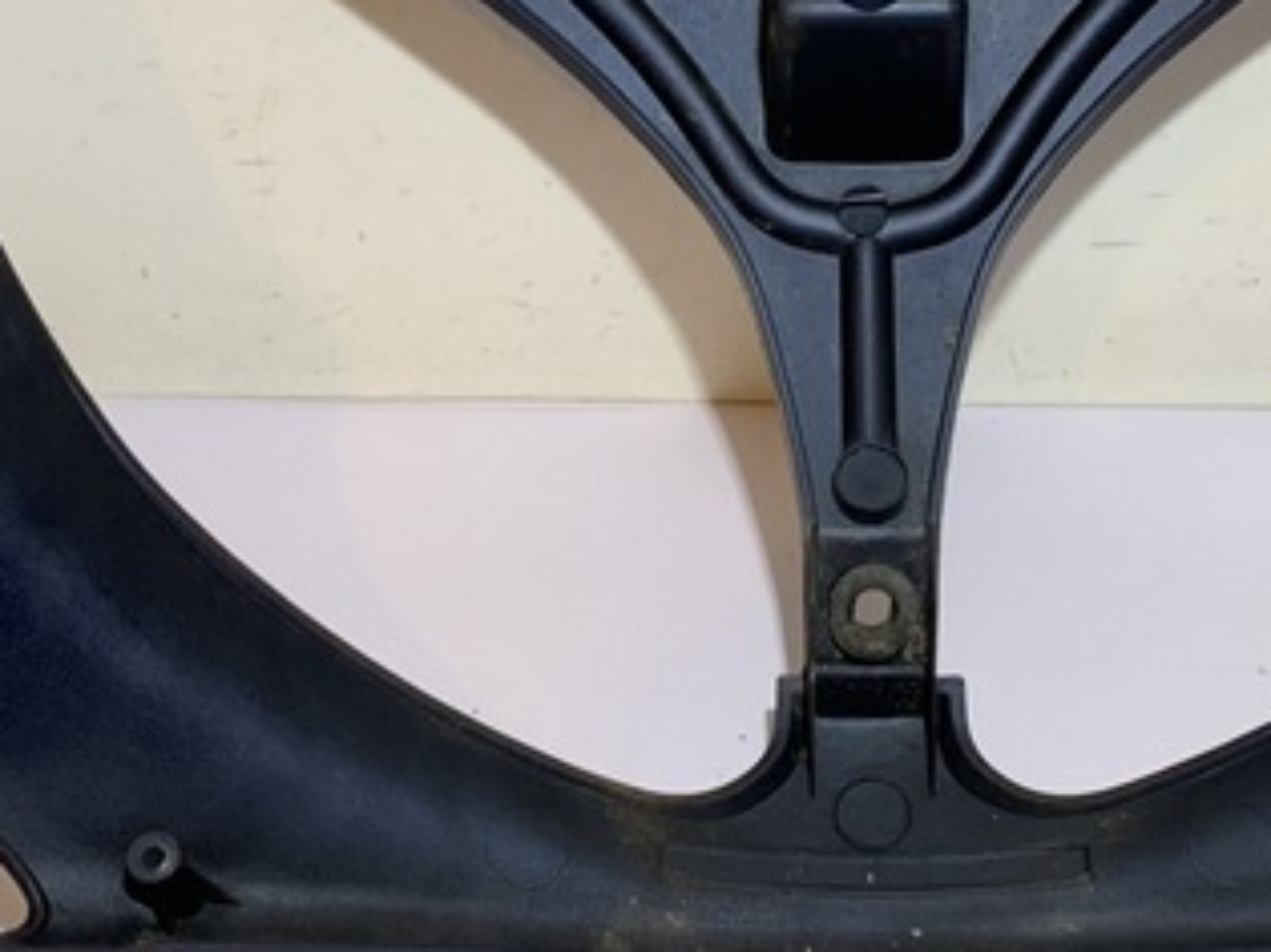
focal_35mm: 63
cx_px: 791
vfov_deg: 23.2
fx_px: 2312
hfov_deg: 30.6
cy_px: 305
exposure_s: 1/100
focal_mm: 4.25
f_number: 1.8
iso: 80
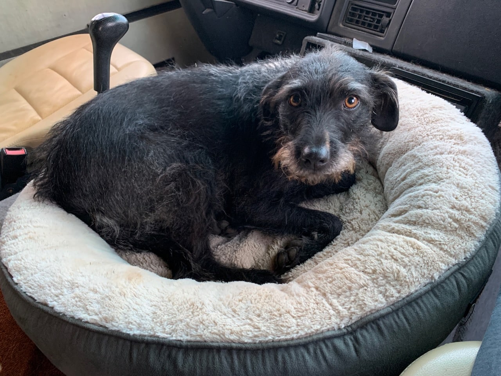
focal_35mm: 26
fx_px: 376
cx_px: 250
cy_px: 188
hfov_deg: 67.3
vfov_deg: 53.1
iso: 320
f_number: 1.8
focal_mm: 4.25
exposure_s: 1/60
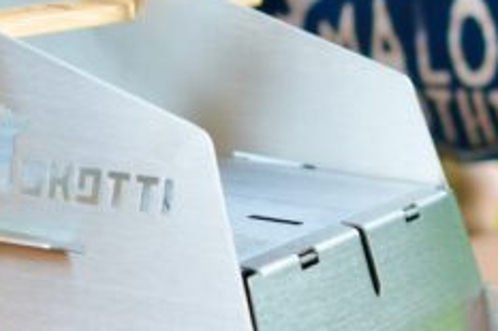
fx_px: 2350
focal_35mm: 170
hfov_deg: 12.0
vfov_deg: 8.1
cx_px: 77
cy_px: 174
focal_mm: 24
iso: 400
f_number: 3.2
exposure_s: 1/250
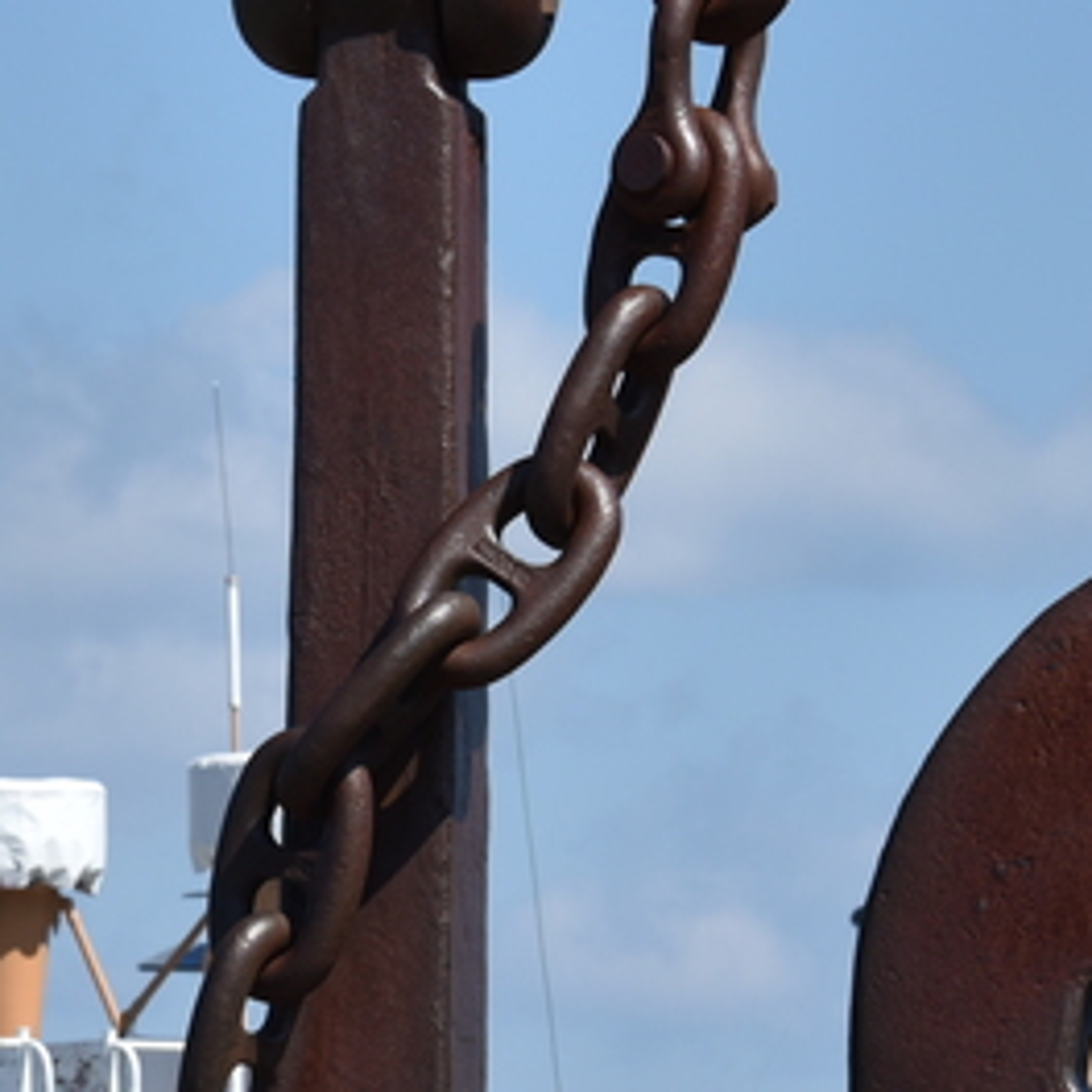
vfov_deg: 3.8
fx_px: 16489
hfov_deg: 3.8
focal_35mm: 462
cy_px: 1001
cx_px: 248
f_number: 9
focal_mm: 112
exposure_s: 1/320
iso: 100
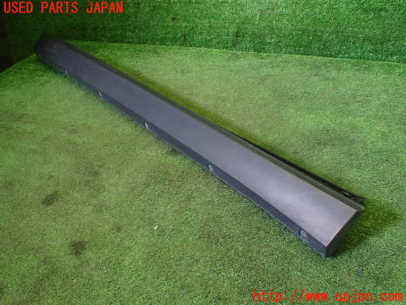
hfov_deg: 60.0
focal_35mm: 30
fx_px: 352
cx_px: 203
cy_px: 152
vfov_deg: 46.8
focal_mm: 5.4
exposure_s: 1/125
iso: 400
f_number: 2.3
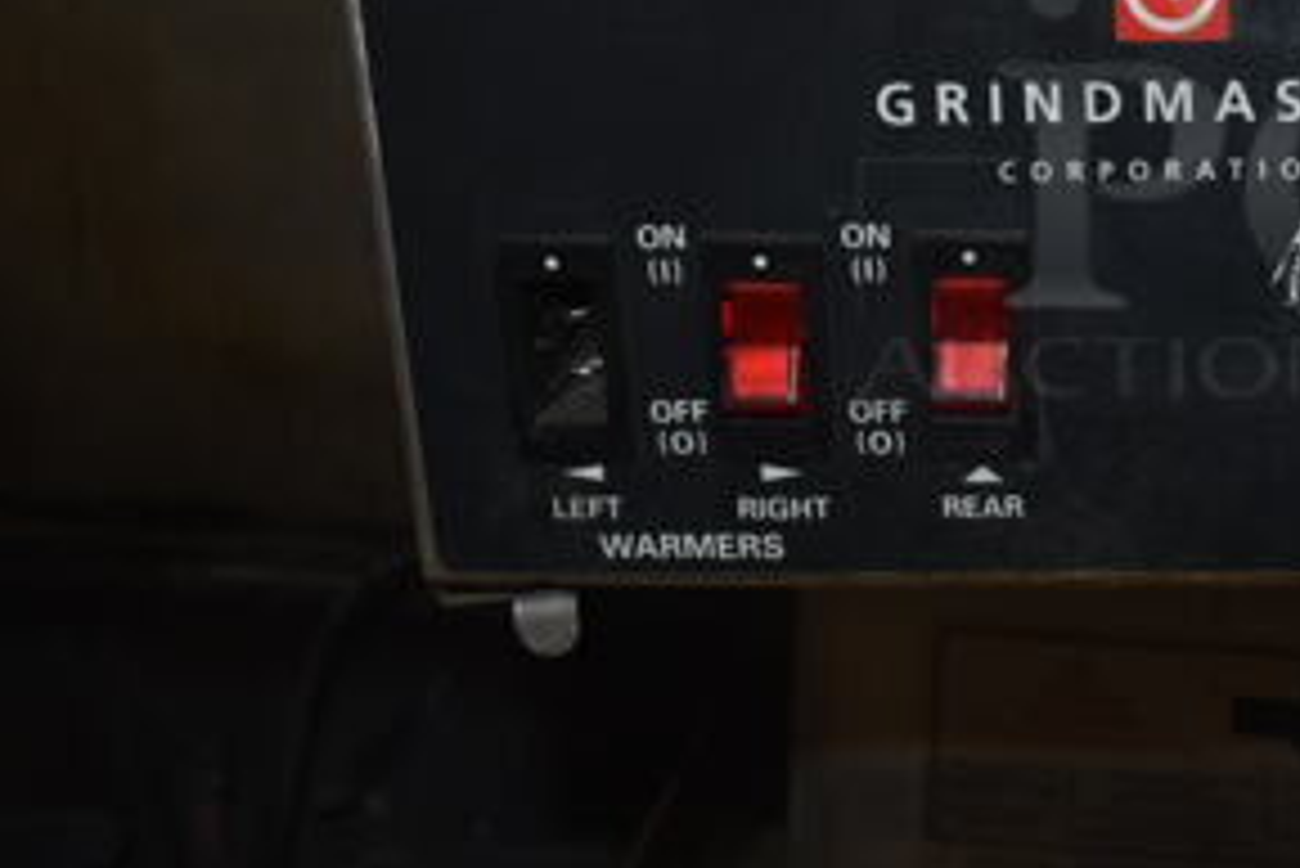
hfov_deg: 32.0
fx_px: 2059
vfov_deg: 23.5
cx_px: 1331
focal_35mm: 57
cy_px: 175
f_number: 5.6
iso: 200
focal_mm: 18
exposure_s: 1/30
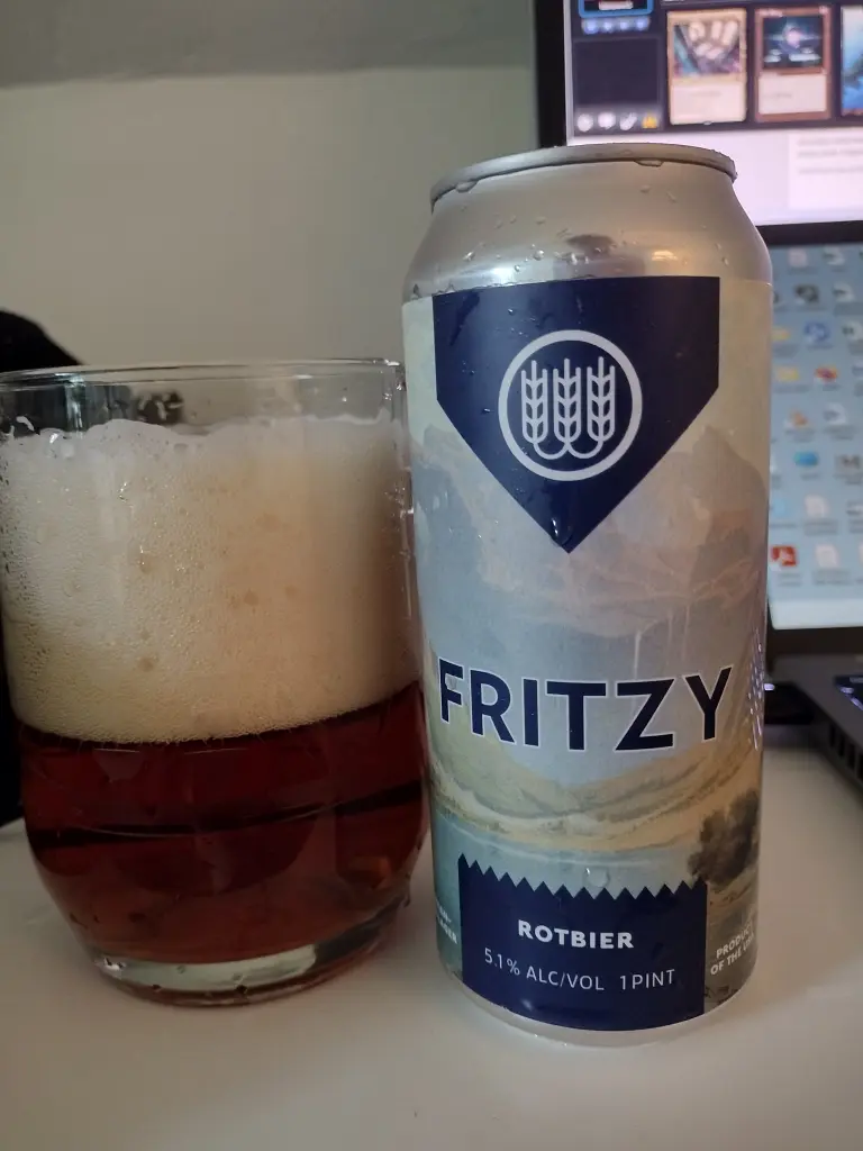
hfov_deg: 51.4
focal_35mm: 27
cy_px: 576
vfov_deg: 65.3
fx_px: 898
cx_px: 432
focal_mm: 4.71
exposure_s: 1/40
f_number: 1.7
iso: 806
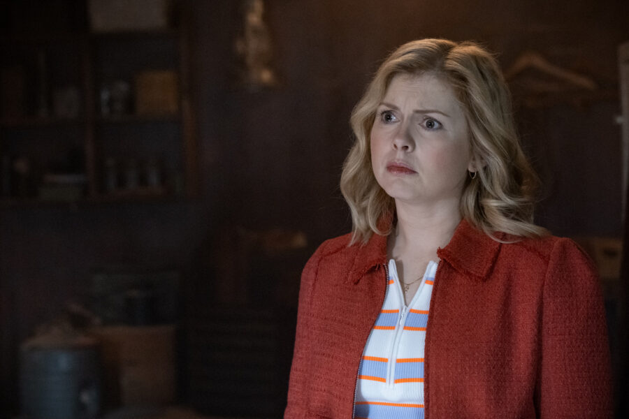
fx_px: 1468
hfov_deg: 24.2
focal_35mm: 84
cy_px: 210
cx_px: 314
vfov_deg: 16.3
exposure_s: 1/125
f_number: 2.8
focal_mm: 56
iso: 6400
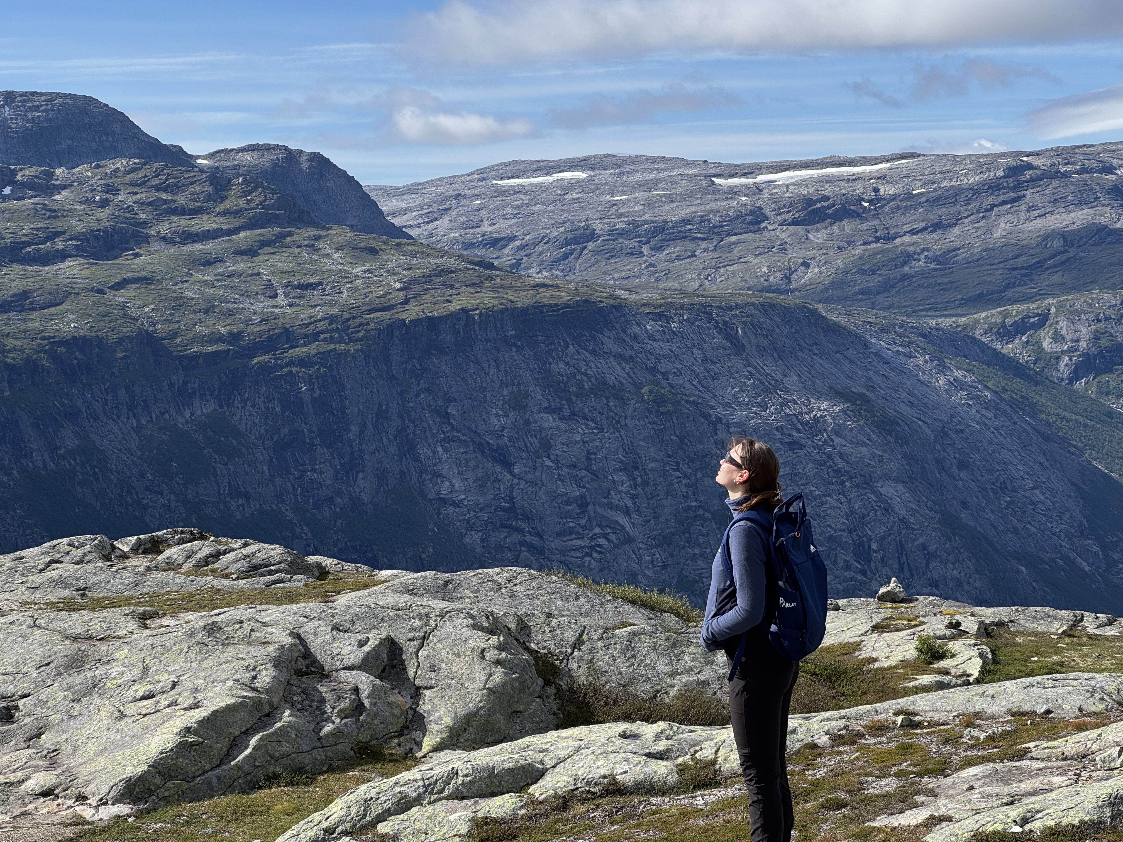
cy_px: 421
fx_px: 2498
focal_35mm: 77
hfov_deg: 25.3
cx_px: 562
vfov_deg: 19.1
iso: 25
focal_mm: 9
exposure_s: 1/633
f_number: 2.8
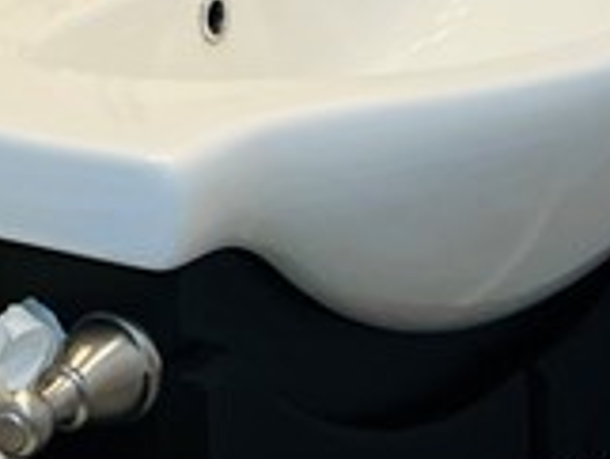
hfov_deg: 11.9
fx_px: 2910
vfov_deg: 8.3
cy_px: -641
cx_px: 174
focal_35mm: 165
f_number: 1.5
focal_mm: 5.7
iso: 64
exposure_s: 1/120
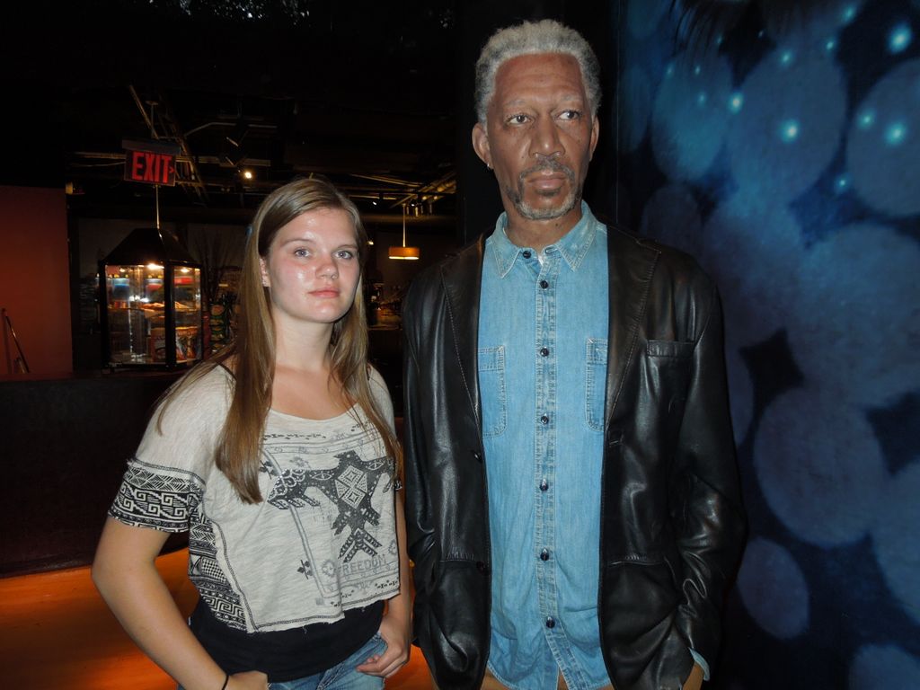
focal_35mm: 25
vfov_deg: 54.9
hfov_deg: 69.4
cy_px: 345
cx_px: 460
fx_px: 664
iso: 200
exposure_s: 1/30
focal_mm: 4.5
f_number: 3.3
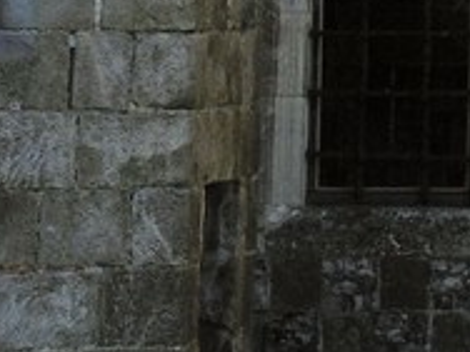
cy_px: -647
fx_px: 11677
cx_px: 1800
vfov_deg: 1.7
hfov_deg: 2.3
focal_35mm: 860
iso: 200
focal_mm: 105
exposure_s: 1/250
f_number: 11
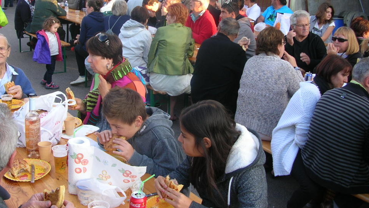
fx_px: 421
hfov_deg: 47.3
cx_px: 175
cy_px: 68
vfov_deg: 27.5
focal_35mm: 43
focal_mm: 6.2
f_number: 2.9
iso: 50
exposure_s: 1/56
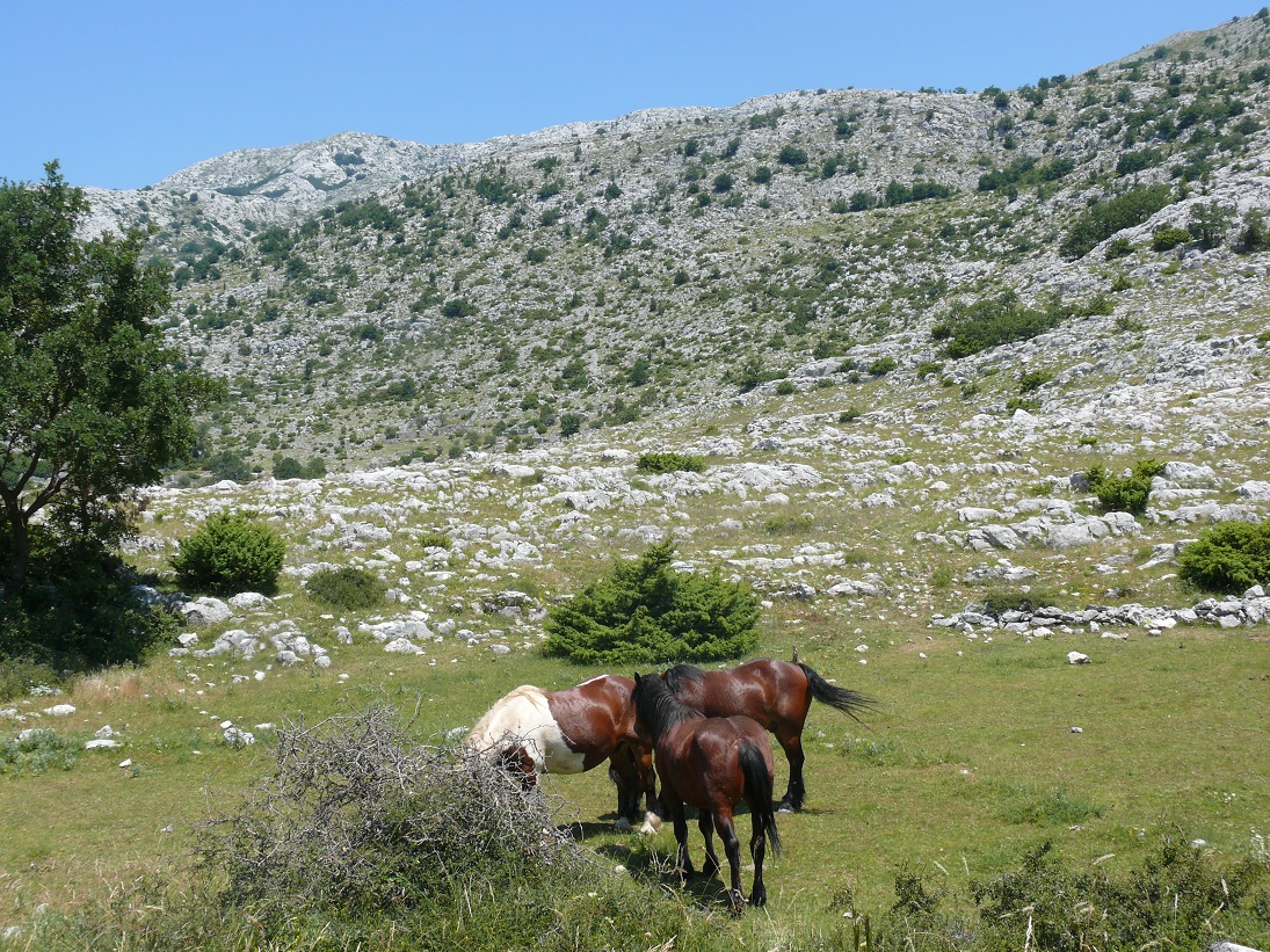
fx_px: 1541
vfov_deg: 34.3
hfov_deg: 44.8
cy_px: 476
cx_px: 635
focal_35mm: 42
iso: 100
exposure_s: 1/400
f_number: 5.6
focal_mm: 8.9
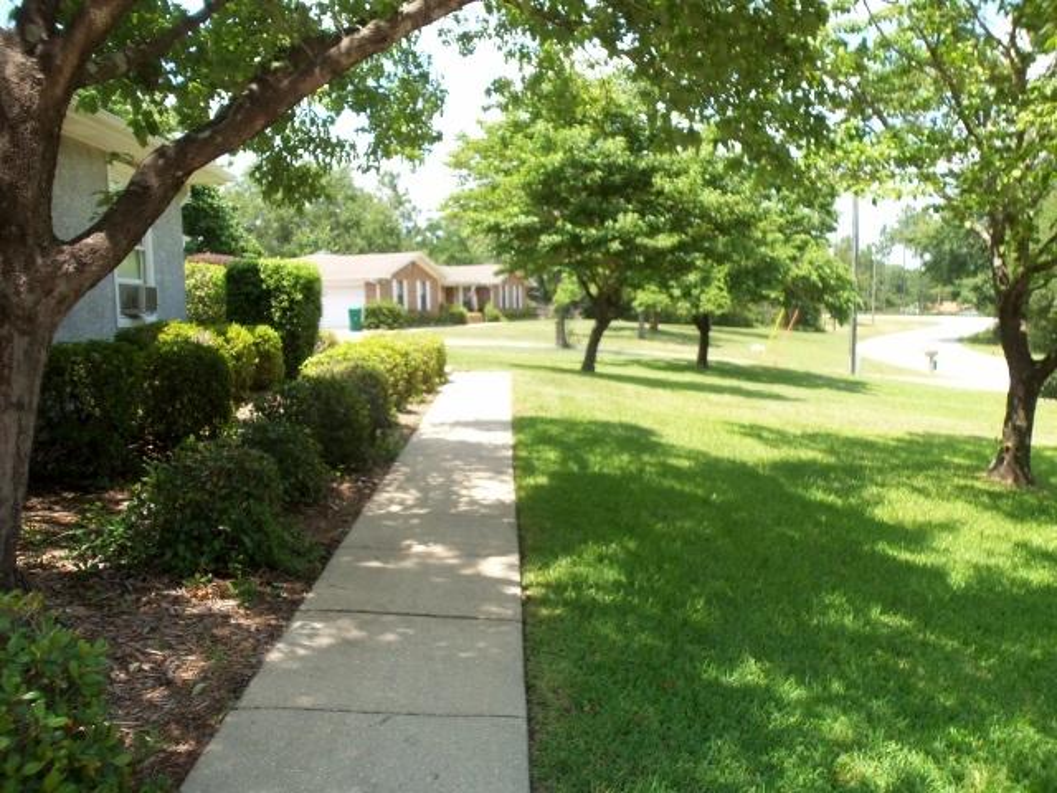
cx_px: 528
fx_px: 886
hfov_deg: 61.7
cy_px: 396
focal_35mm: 29
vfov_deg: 48.2
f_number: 3.4
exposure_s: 1/250
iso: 80
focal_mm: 5.2
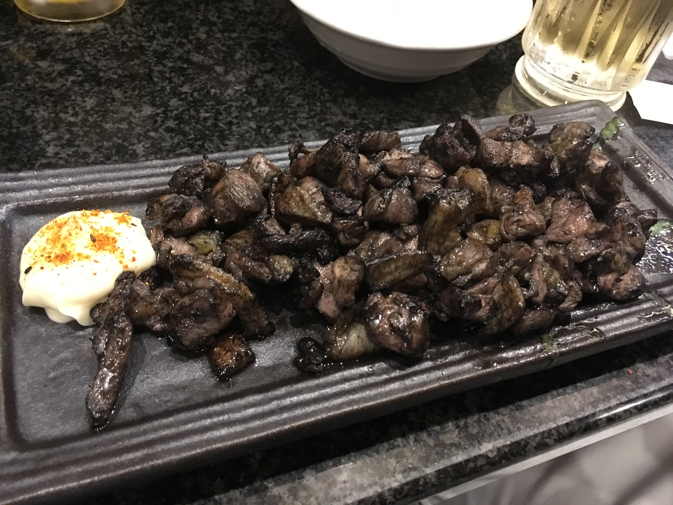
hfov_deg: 61.7
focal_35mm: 29
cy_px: 252
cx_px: 336
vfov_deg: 48.2
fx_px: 564
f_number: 2.2
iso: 320
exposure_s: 1/15
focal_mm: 4.15
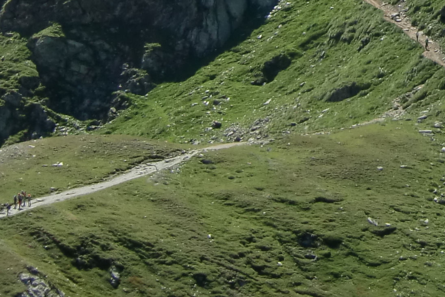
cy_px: -214
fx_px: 1879
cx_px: 536
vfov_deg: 8.7
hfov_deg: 13.1
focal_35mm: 152
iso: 64
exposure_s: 1/640
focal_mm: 7.1
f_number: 3.8
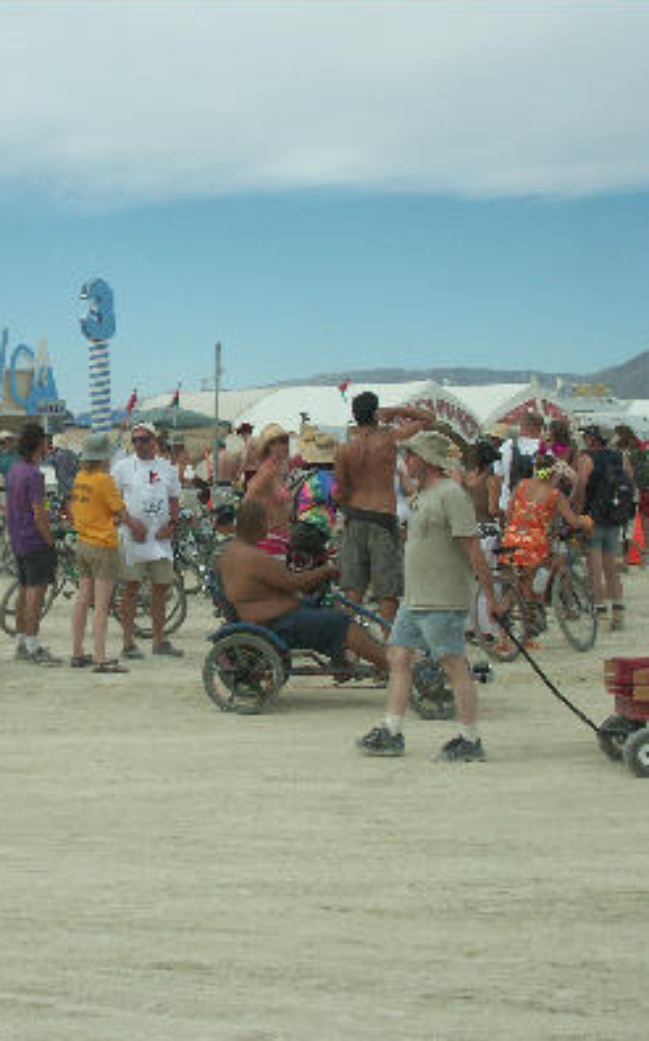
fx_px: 1700
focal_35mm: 60
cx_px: 75
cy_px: 520
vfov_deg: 34.0
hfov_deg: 21.2
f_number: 9
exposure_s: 1/500
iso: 100
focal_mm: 10.86
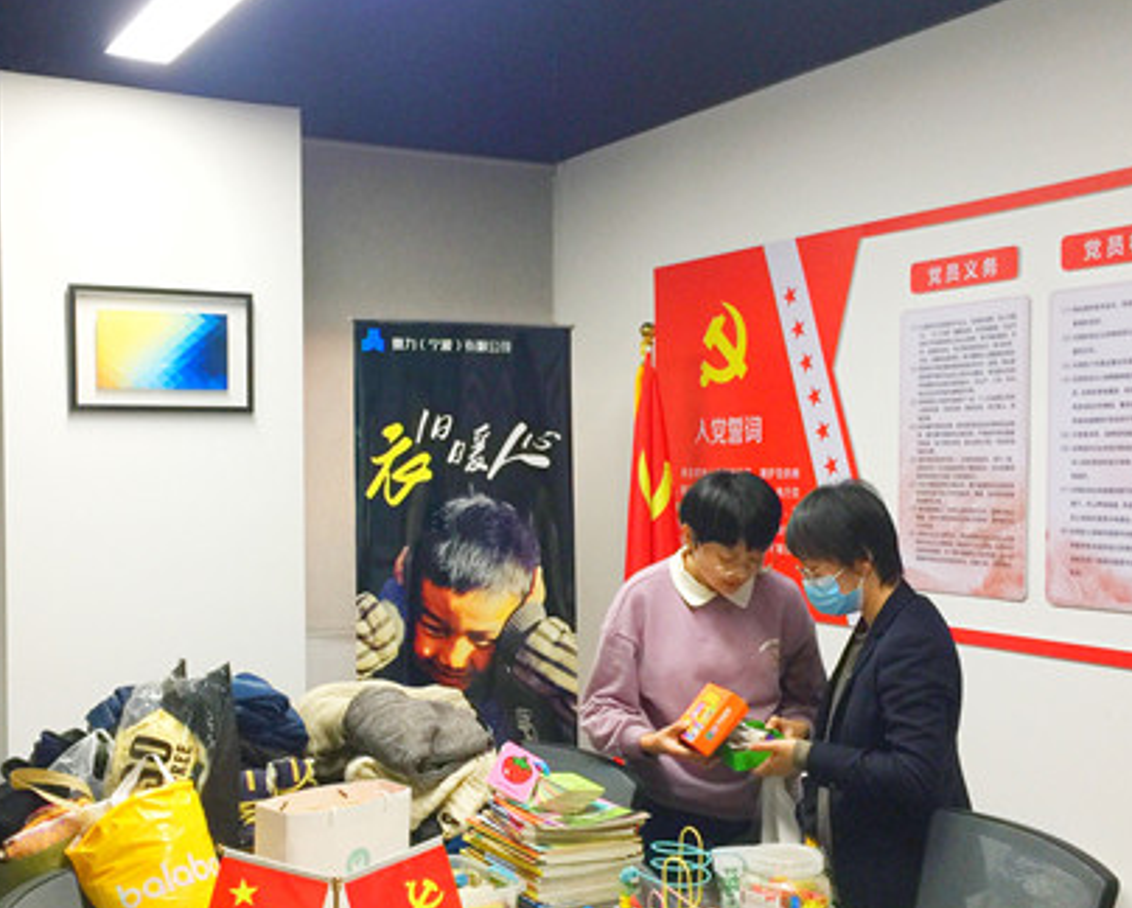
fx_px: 1408
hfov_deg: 43.7
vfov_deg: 35.6
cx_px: 485
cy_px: 527
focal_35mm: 42
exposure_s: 1/17
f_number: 2.2
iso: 50
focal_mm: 4.15
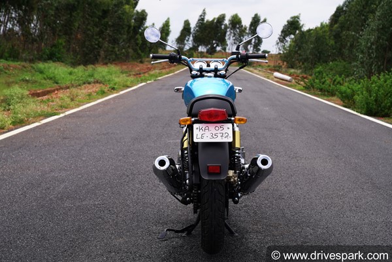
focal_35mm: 70
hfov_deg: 28.8
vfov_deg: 19.5
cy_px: 131
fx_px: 762
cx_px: 196
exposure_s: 1/250
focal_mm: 70
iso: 100
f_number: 9
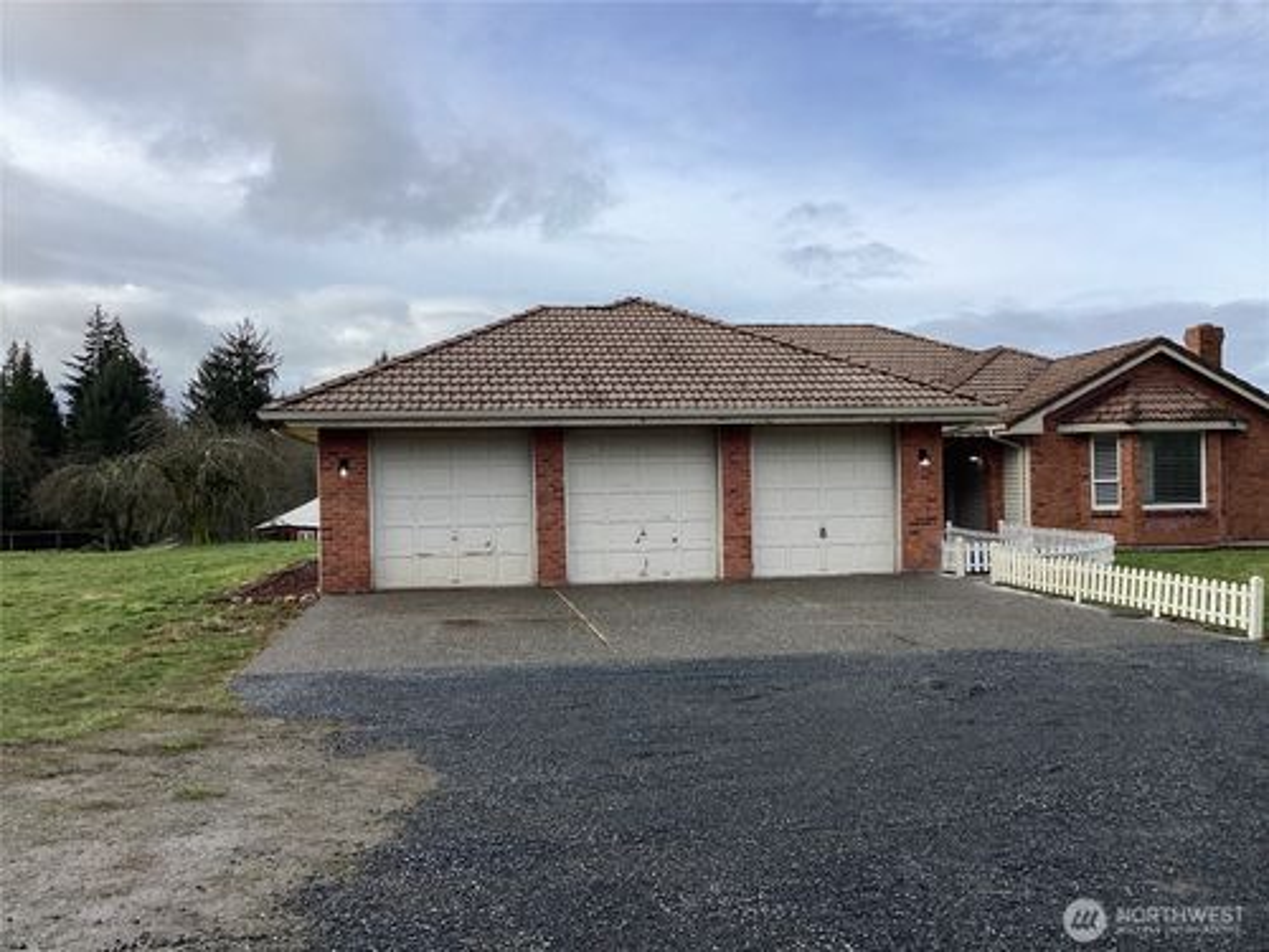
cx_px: 634
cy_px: 476
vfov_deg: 45.4
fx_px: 1136
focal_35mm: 31
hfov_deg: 58.4
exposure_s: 1/886
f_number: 2.4
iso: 25
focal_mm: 3.3
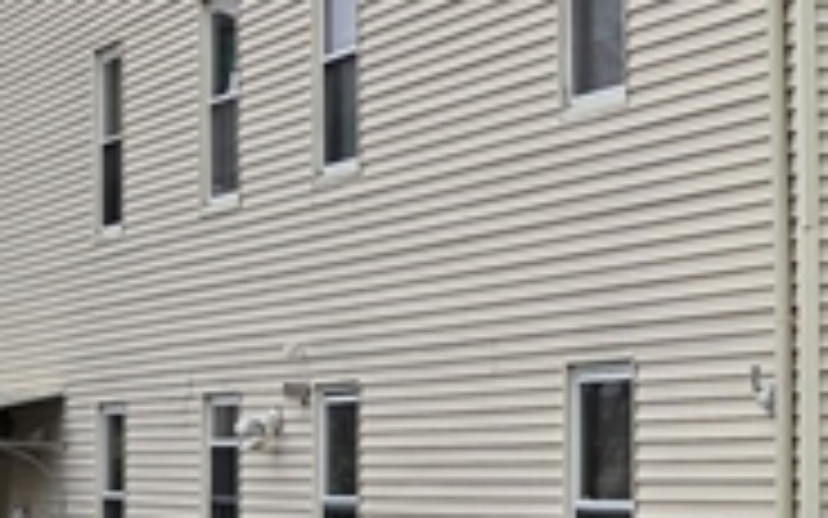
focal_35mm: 102
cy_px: 338
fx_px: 2302
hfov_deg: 19.0
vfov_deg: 12.8
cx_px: 1044
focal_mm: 5.4
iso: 50
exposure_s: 1/2921
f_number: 1.8
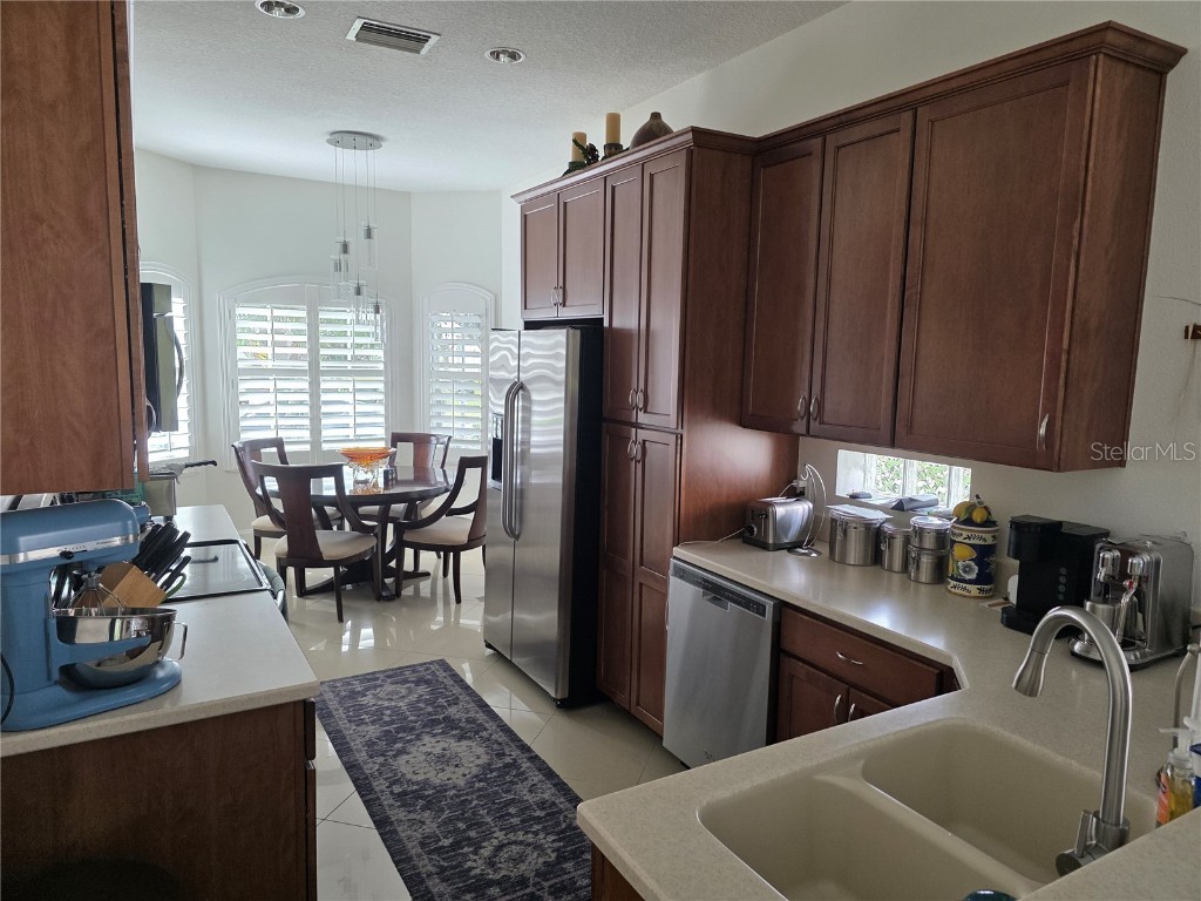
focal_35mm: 23
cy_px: 450
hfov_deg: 73.9
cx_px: 600
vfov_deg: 58.9
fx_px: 798
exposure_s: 1/180
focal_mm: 6.3
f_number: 1.7
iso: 160
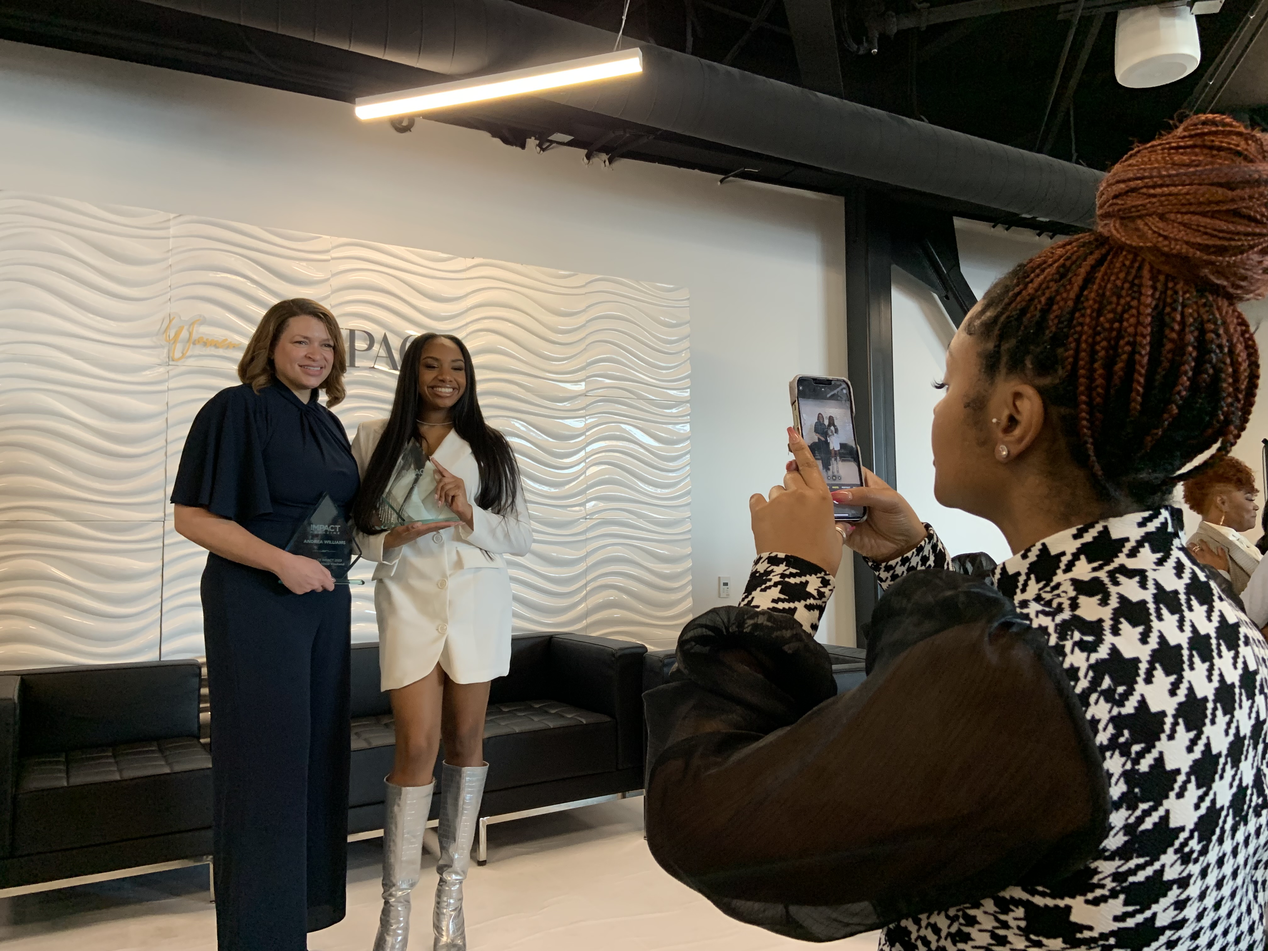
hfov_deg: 67.3
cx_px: 634
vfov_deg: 53.1
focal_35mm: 26
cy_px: 476
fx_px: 952
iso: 160
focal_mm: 4.25
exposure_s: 1/49
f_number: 1.8
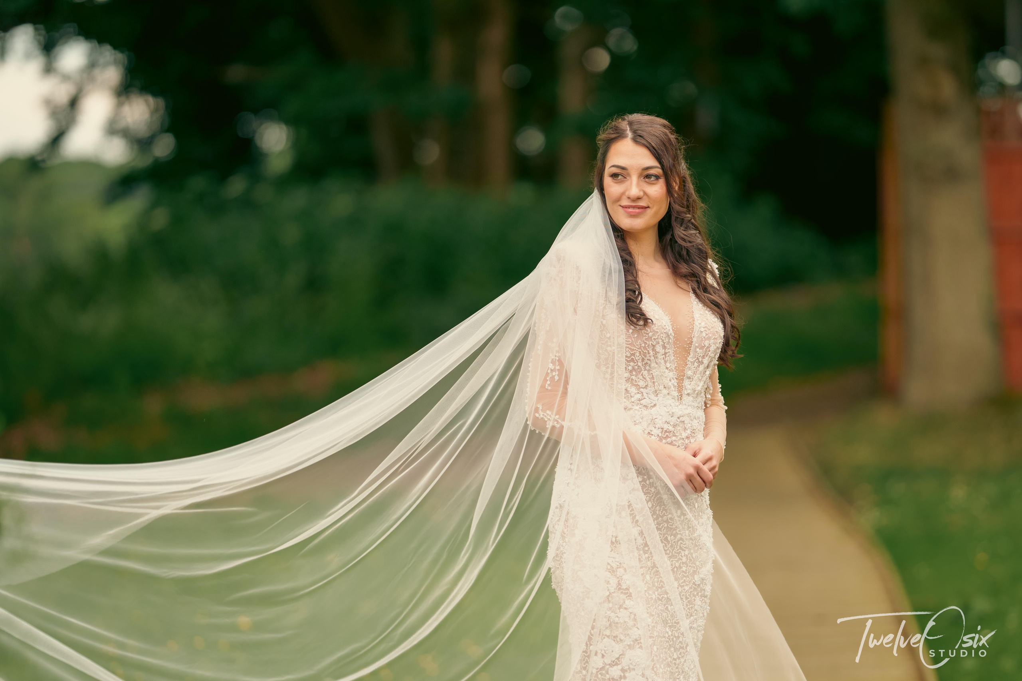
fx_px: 3832
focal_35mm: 135
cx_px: 511
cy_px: 340
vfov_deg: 10.2
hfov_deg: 15.2
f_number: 1.8
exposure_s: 1/800
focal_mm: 135
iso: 100
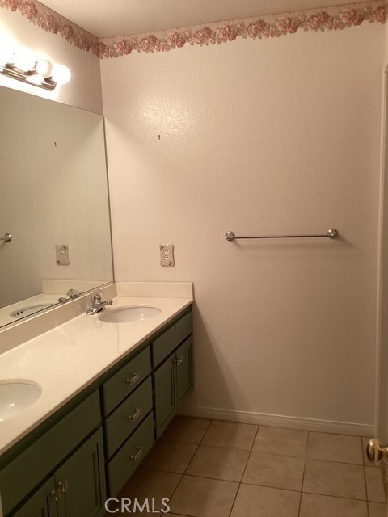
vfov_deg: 58.4
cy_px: 258
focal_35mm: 31
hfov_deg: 45.4
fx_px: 463
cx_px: 194
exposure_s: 1/60
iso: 100
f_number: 2.4
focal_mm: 3.3
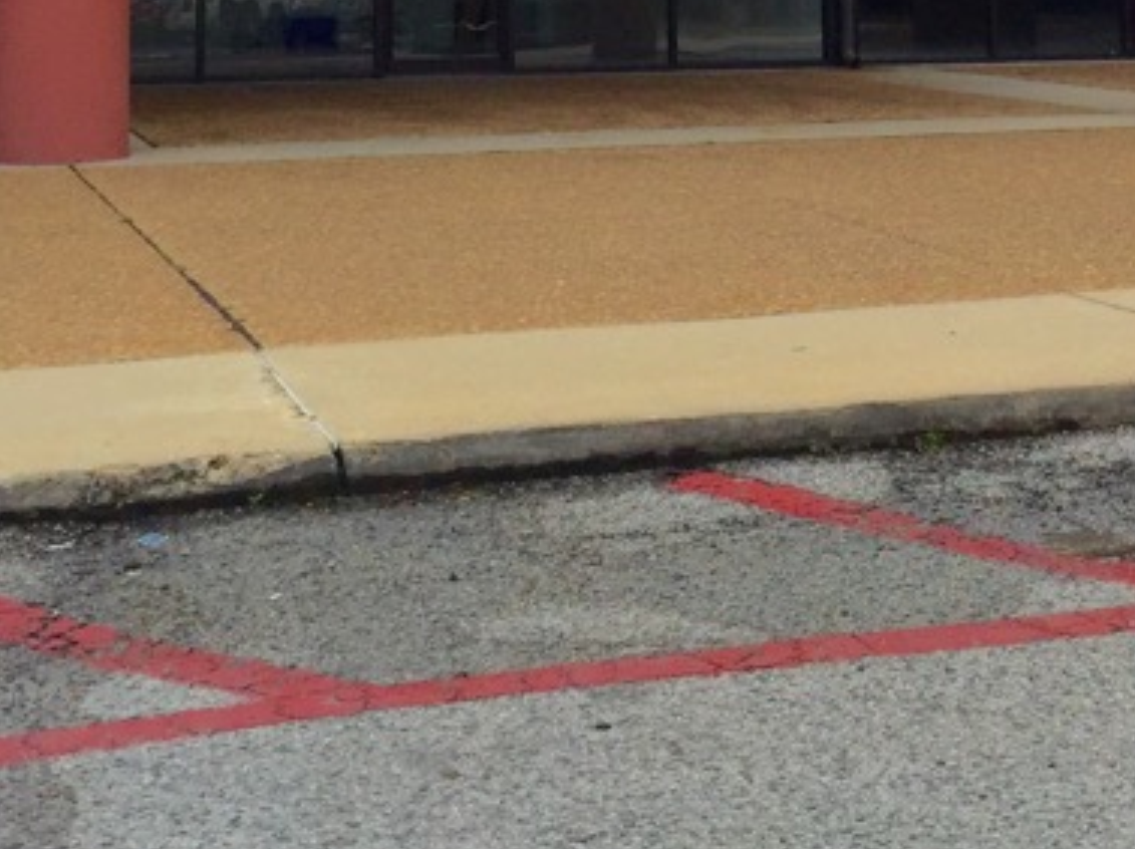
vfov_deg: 17.9
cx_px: 873
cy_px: -238
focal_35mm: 77
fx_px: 2522
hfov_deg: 25.0
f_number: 2.2
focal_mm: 4.15
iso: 32
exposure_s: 1/2475
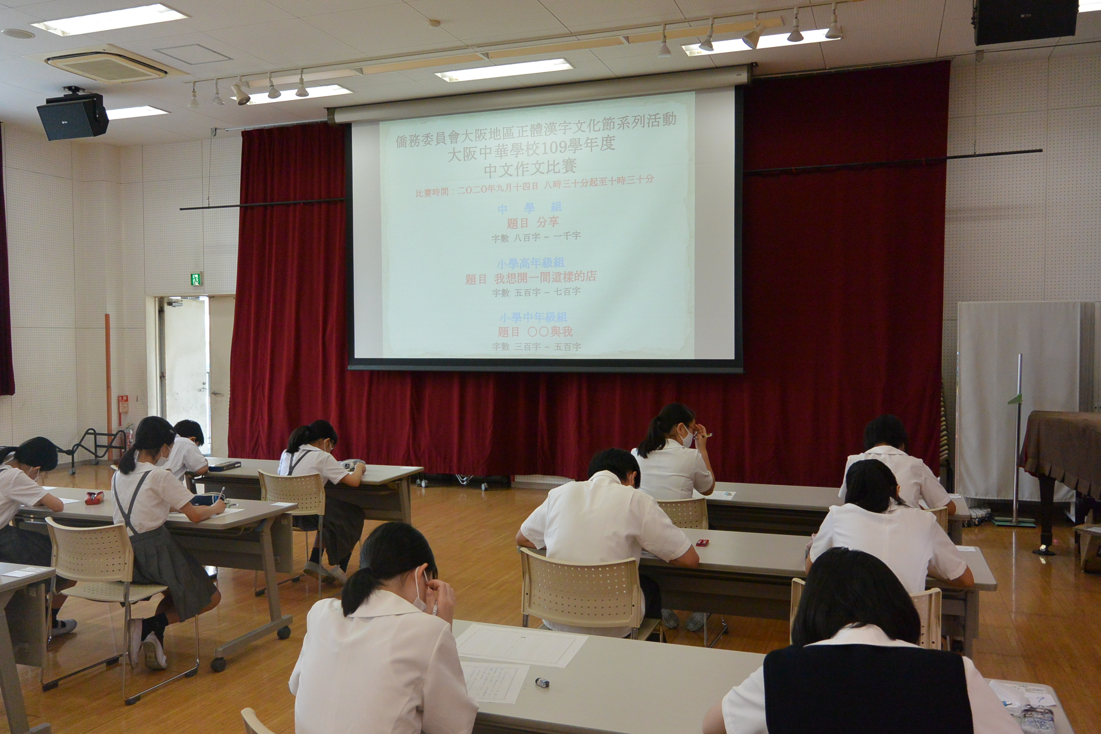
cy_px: 367
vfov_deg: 45.0
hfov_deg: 63.7
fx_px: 887
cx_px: 550
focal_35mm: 29
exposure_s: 1/250
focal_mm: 11
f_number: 3.5
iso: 400
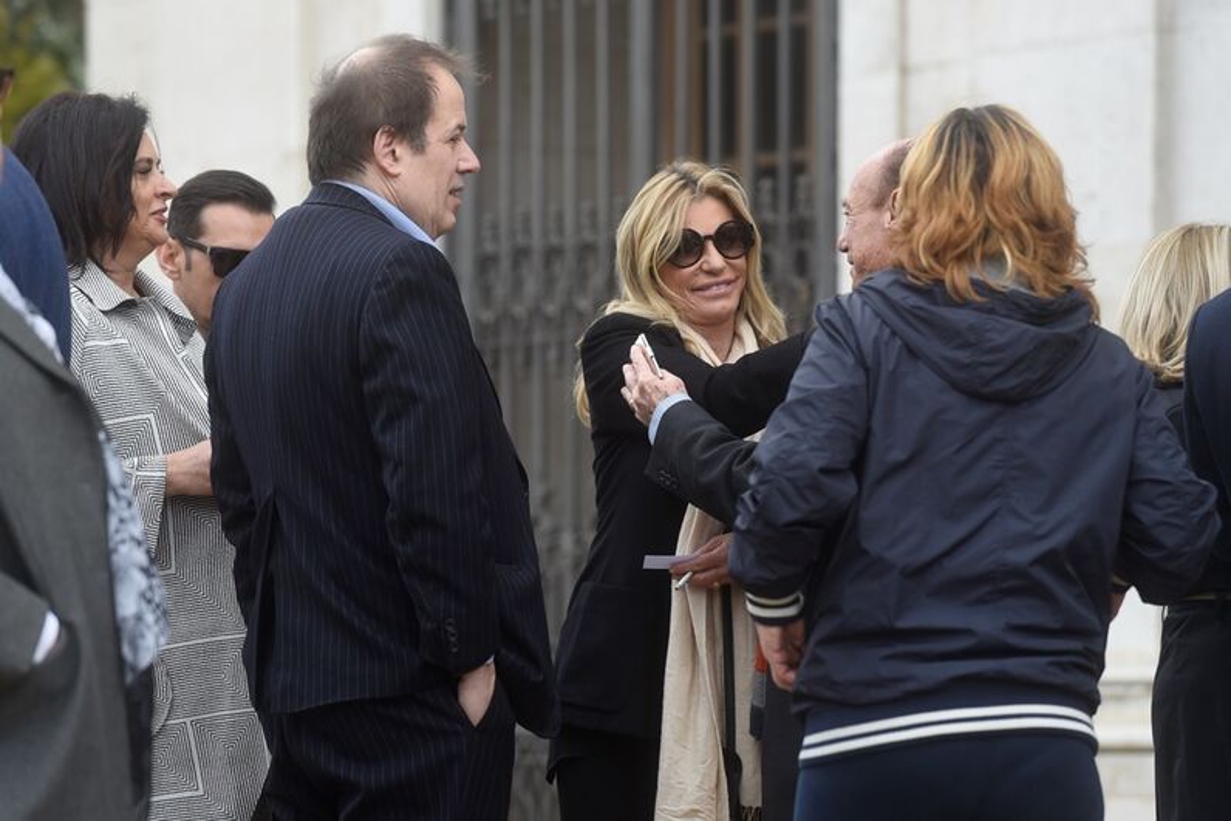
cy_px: 410
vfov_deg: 7.4
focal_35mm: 185
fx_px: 6327
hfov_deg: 11.1
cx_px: 616
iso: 800
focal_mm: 185
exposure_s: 1/1000
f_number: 5.6
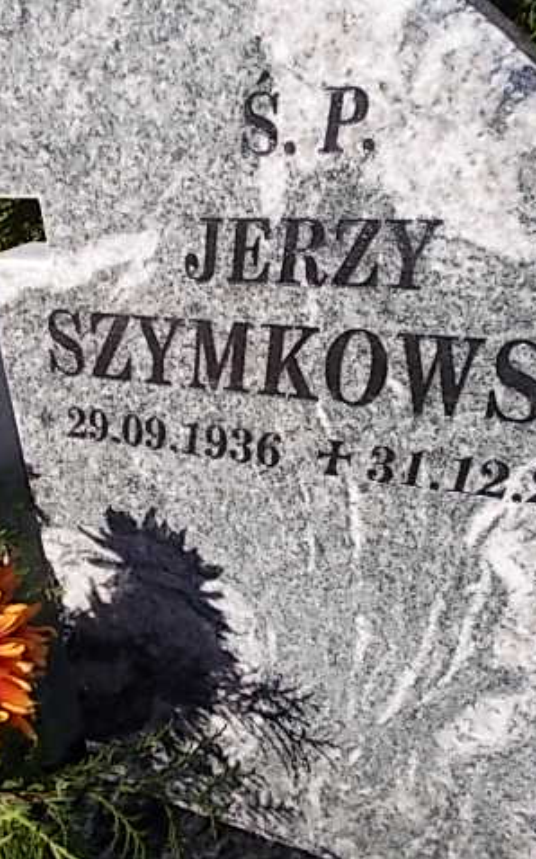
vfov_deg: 52.8
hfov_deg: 34.4
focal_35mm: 37
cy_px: 430
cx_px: 272
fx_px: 865
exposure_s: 1/125
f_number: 8
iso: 80
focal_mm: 4.6
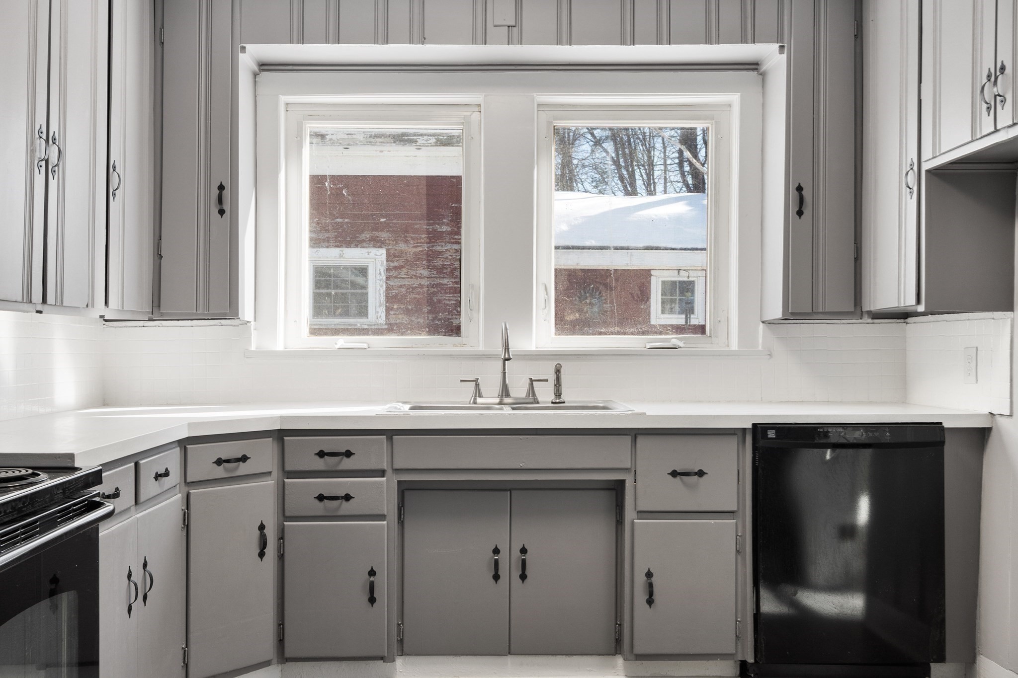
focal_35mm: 33
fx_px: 933
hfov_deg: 57.2
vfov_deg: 40.0
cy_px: 339
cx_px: 509
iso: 320
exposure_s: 1/10
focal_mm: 22
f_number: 8
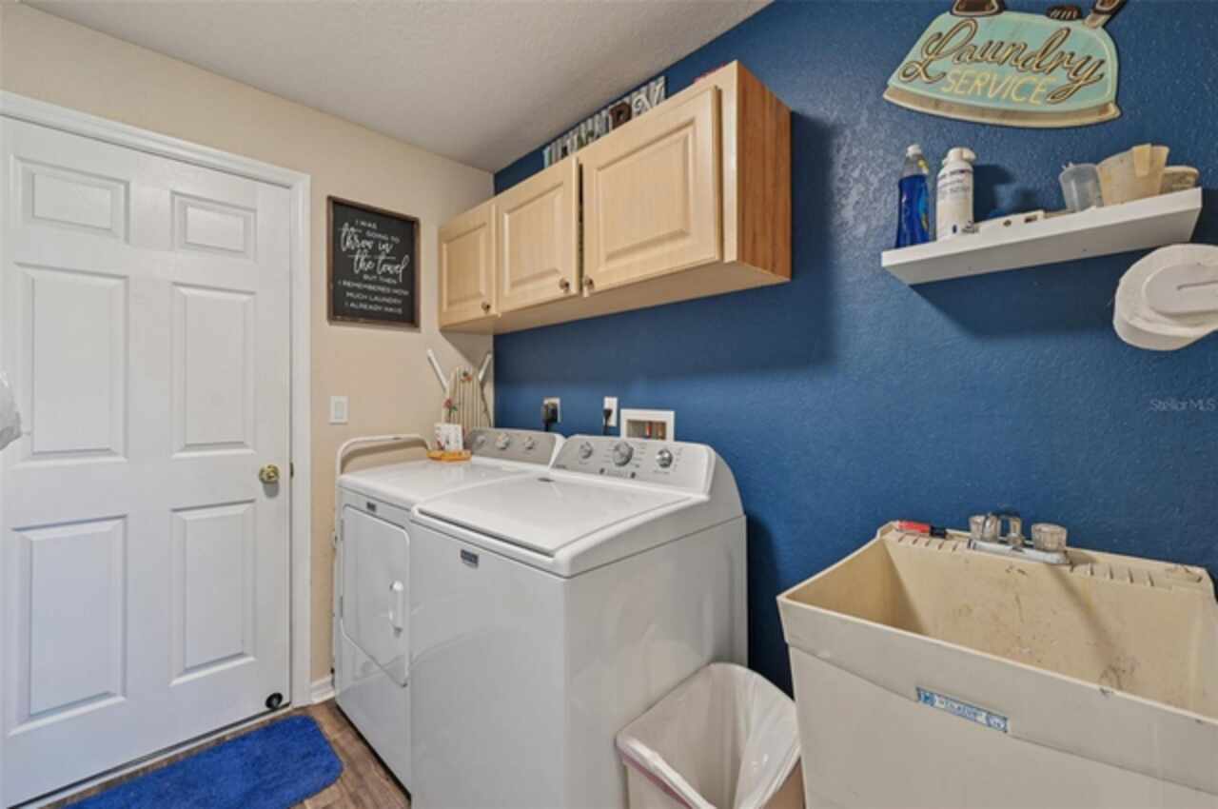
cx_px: 609
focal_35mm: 14
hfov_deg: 104.3
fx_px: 473
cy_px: 404
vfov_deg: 81.1
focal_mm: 14
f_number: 8
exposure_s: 1/8
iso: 400
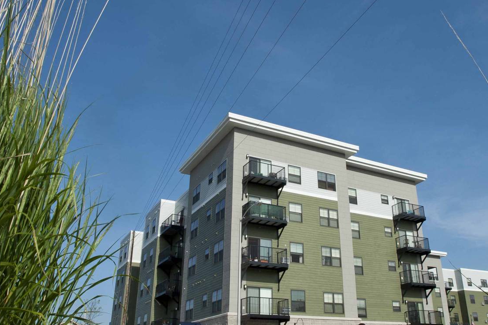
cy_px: 150
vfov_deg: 39.9
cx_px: 280
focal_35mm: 33
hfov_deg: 57.0
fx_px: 447
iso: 200
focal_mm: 17
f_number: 16
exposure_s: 1/200
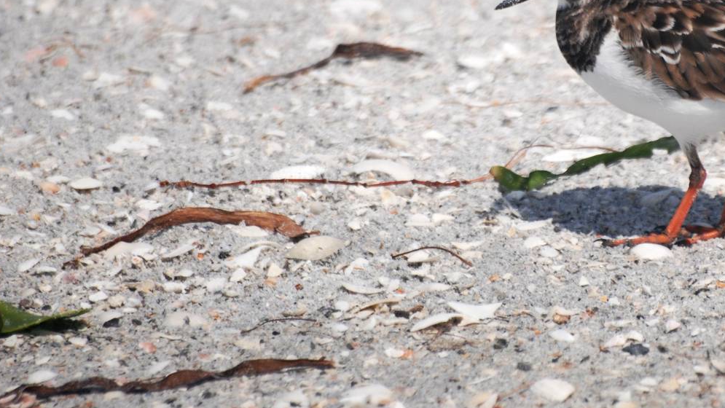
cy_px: 56
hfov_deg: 2.8
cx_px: 565
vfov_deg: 1.6
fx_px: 14593
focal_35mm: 759
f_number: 5.6
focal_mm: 300
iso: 400
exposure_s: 1/2500
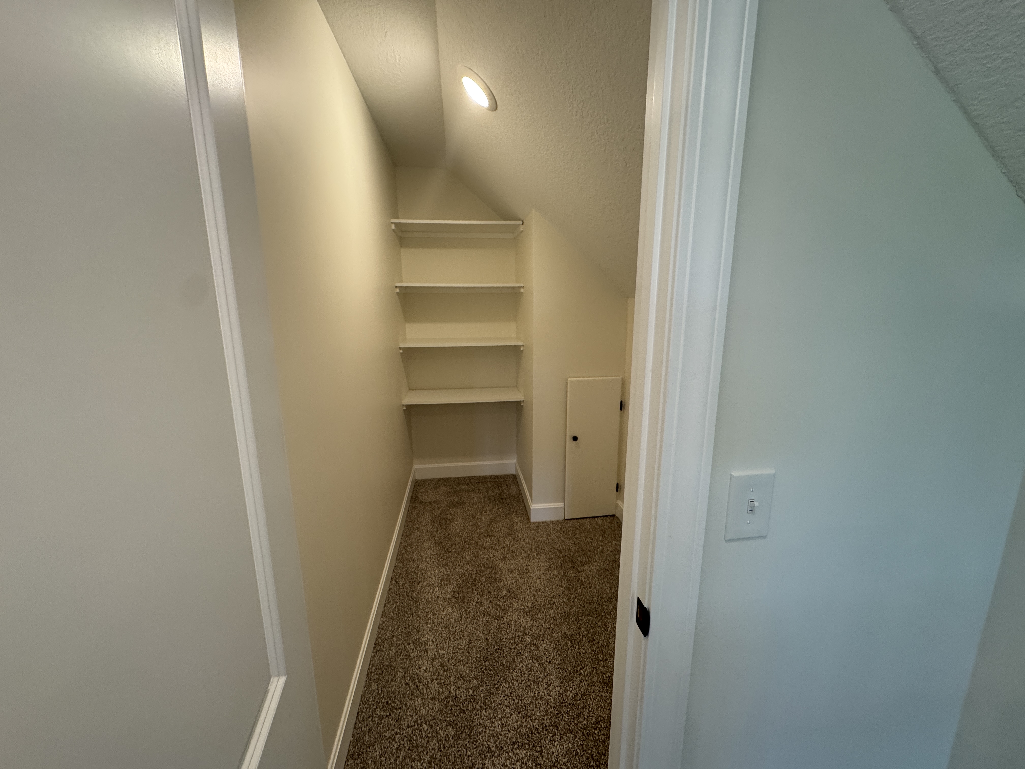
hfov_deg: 102.1
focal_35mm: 14
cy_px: 384
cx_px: 512
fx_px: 415
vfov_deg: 85.7
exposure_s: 1/120
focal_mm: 2.22
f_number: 2.2
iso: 200
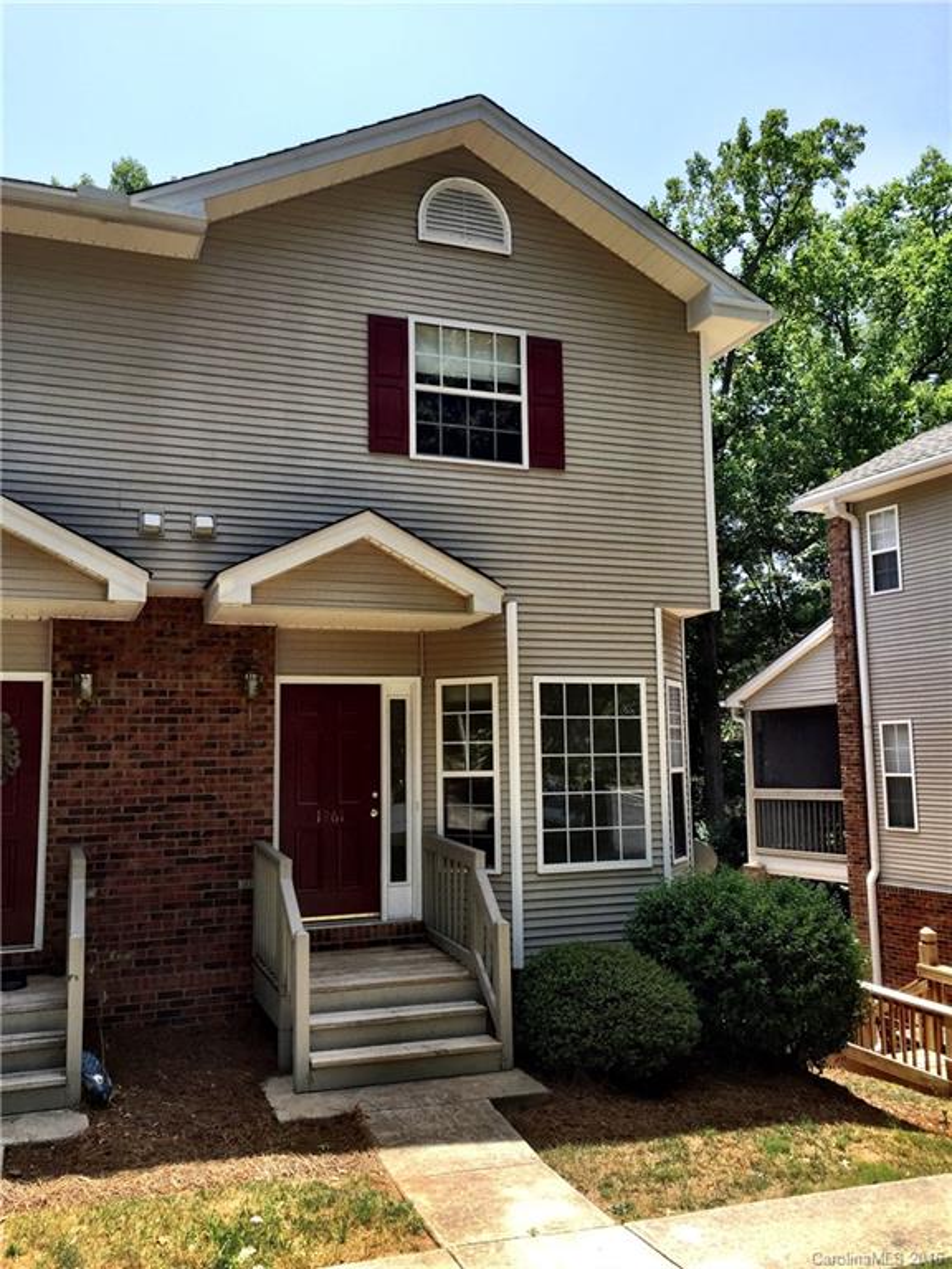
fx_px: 1063
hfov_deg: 48.2
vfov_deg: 61.7
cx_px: 476
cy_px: 634
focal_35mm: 29
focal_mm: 4.15
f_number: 2.2
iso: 32
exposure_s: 1/807
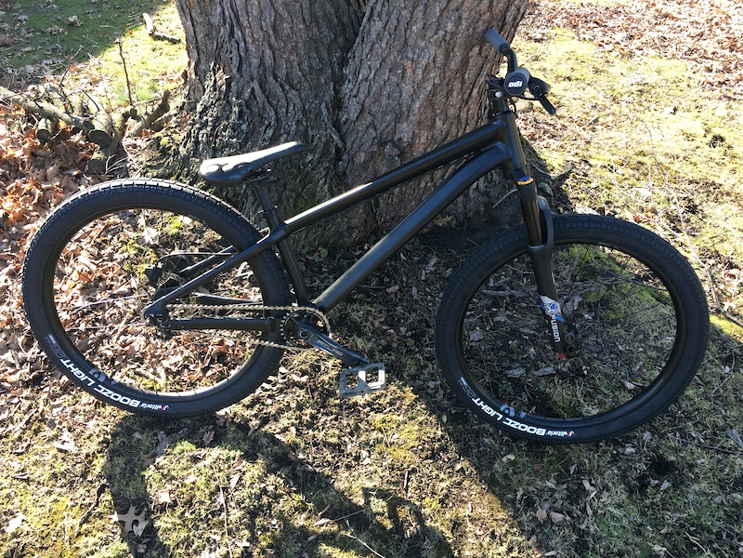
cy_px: 279
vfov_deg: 48.2
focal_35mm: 29
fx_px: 622
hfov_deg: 61.7
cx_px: 372
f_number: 2.2
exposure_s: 1/120
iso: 40
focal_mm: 4.15
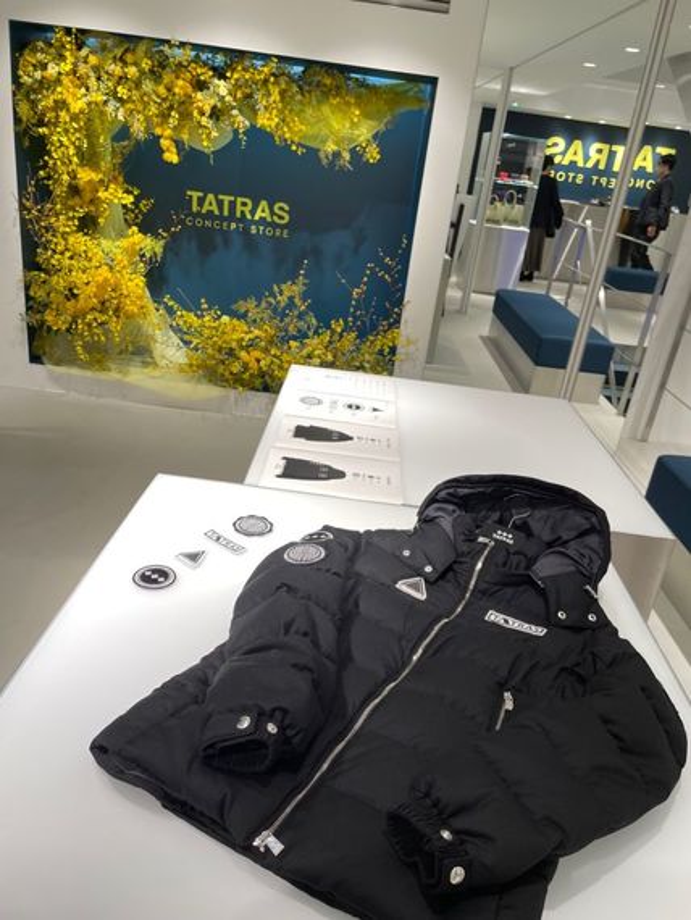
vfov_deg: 67.3
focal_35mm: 26
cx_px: 346
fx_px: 691
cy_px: 460
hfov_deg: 53.1
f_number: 1.6
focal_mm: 4.2
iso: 100
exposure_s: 1/100
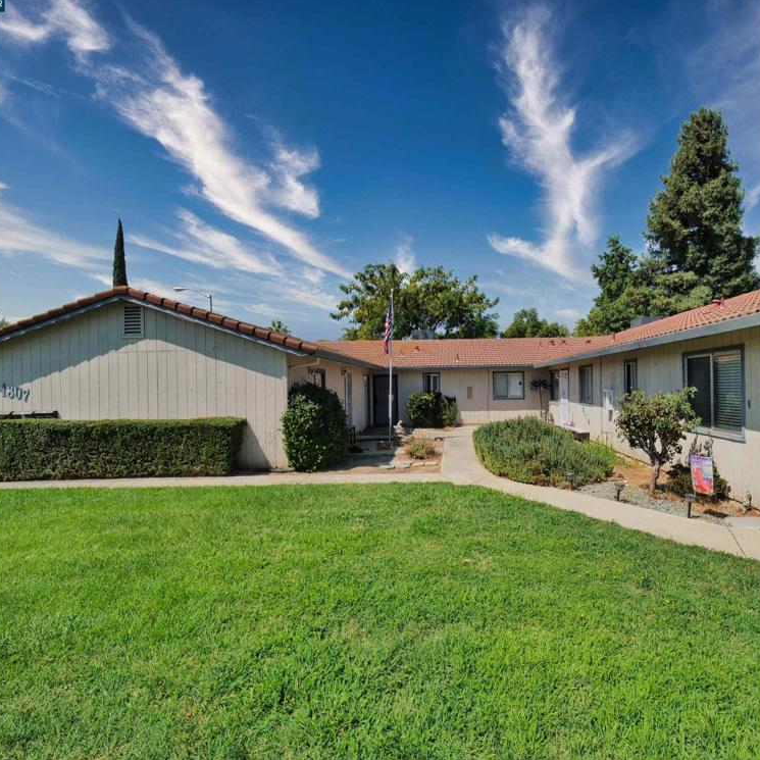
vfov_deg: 84.0
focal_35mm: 17
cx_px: 459
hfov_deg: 82.9
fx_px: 422
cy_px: 387
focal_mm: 7
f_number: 6.3
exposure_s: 1/1600
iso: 250
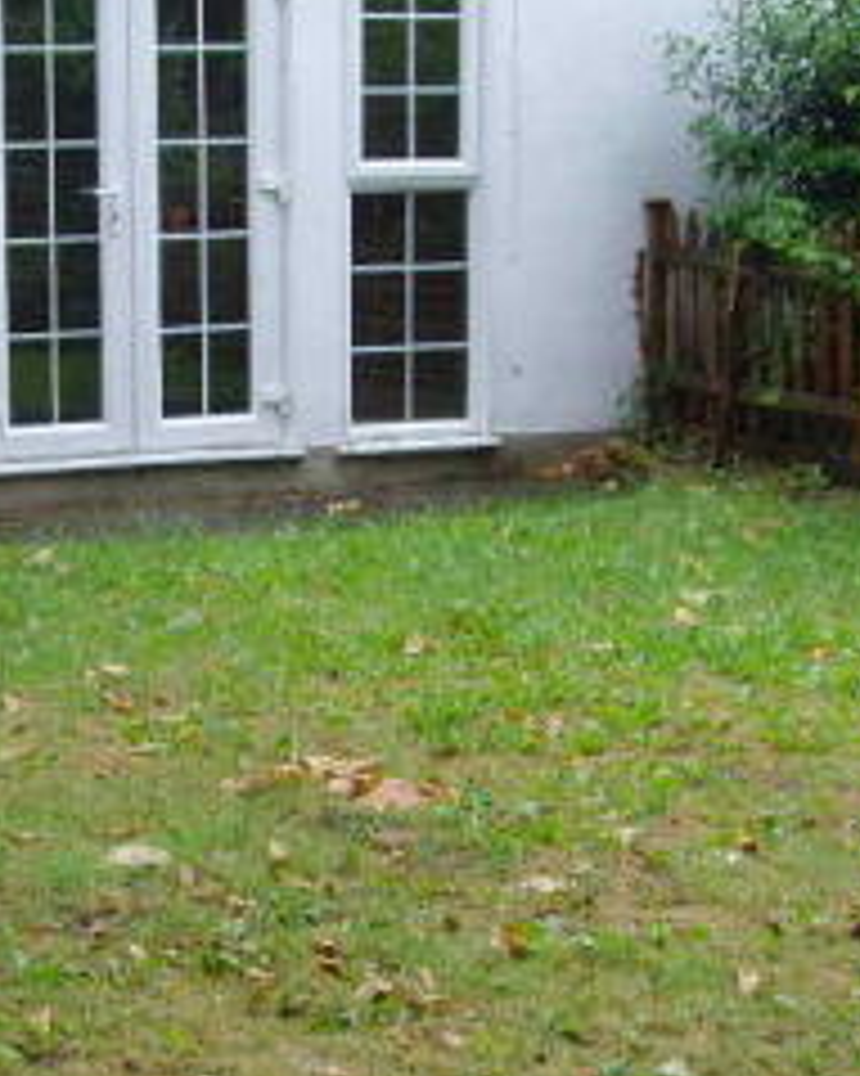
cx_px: 146
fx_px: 2961
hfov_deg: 16.4
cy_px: 574
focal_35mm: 93
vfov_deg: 20.6
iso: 100
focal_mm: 6.6
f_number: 3.5
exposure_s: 1/60
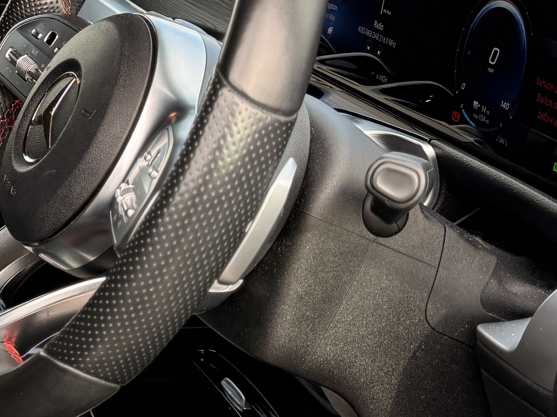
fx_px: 1609
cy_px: 126
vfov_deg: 14.8
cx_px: -199
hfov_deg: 18.1
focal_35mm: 100
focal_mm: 6.76
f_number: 1.78
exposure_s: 1/476
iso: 100
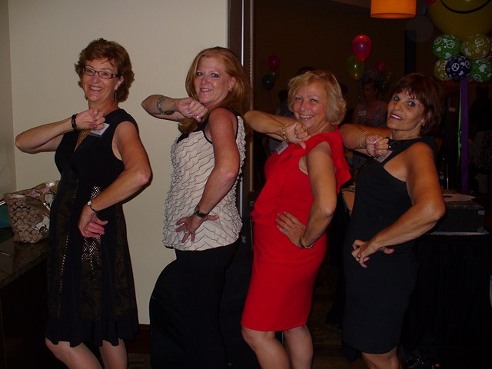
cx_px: 246
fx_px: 526
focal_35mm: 37
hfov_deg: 50.1
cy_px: 184
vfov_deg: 38.7
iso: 80
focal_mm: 6.1
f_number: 2.8
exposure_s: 1/30
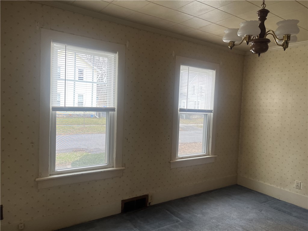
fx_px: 231
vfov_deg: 53.1
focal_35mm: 26
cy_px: 116
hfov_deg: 67.3
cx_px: 154
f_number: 1.6
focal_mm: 5.1
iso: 125
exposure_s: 1/121
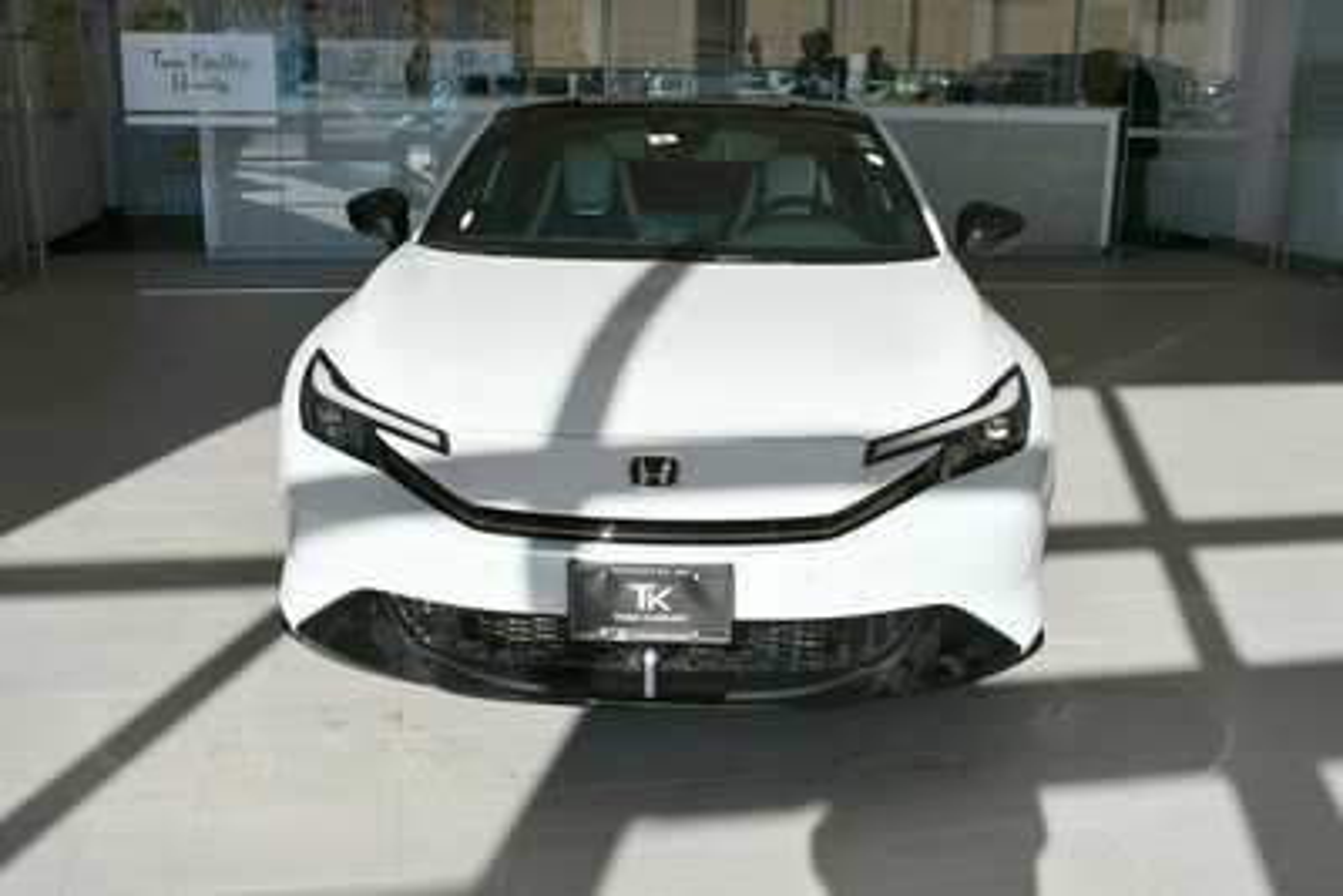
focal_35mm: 37
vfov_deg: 36.0
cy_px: 448
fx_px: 1381
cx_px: 672
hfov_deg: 51.9
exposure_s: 1/320
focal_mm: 25
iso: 100
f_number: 9
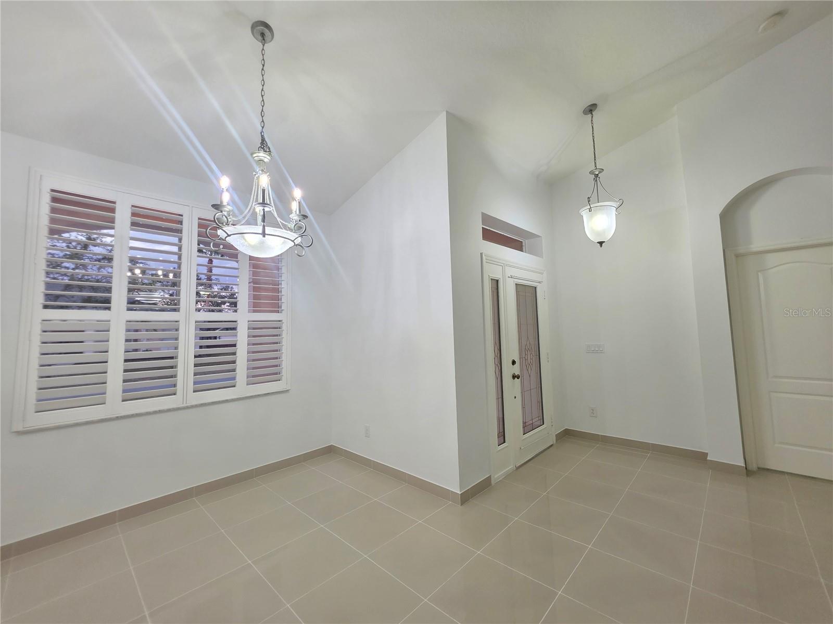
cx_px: 416
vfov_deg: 89.9
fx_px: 313
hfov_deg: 106.2
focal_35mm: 13
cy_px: 312
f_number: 1.9
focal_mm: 2.2
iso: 160
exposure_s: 1/120
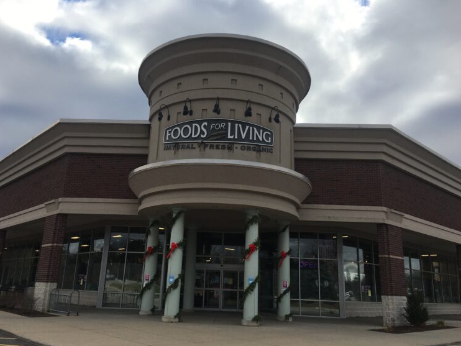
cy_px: 178
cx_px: 227
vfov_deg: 46.8
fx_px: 400
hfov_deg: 59.9
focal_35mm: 30
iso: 25
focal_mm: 4.15
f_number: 2.2
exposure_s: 1/1282
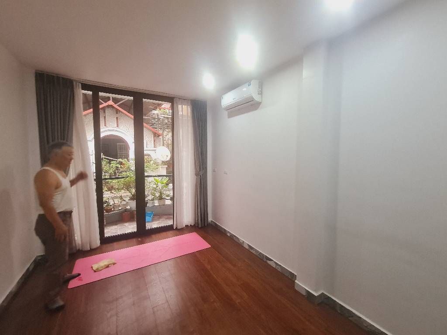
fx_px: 168
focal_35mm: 13
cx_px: 224
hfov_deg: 106.2
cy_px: 168
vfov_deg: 89.9
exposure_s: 1/60
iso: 320
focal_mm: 2.2
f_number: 2.2
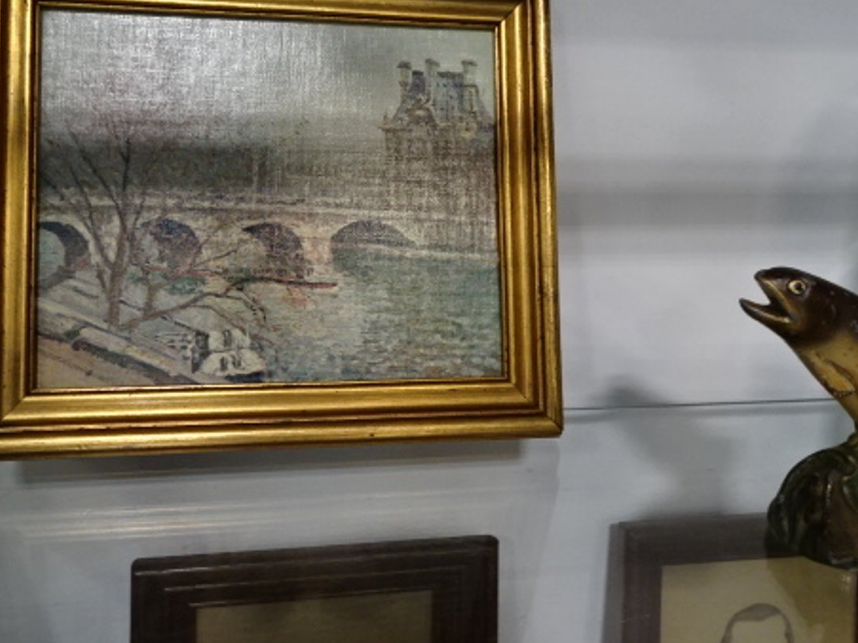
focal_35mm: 34
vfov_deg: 41.3
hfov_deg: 53.9
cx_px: 392
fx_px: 843
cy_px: 220
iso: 320
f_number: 3.5
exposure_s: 1/30
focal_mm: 4.1
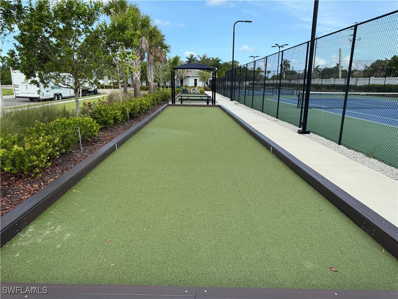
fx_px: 276
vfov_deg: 56.8
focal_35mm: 24
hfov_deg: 71.6
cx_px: 199
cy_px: 150
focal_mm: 6.76
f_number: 1.78
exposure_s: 1/2370
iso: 80
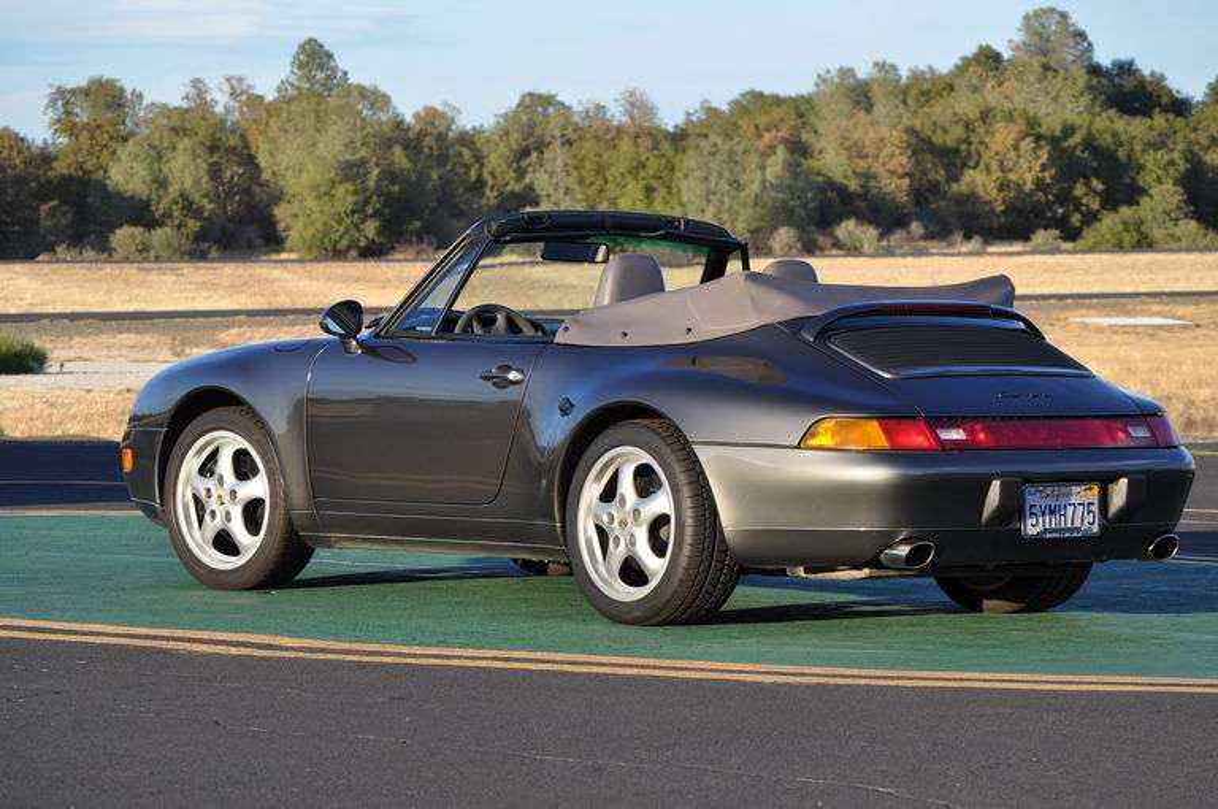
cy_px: 404
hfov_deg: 15.2
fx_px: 4562
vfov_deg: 10.1
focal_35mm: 135
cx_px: 609
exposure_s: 1/200
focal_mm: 90
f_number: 7.1
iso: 200
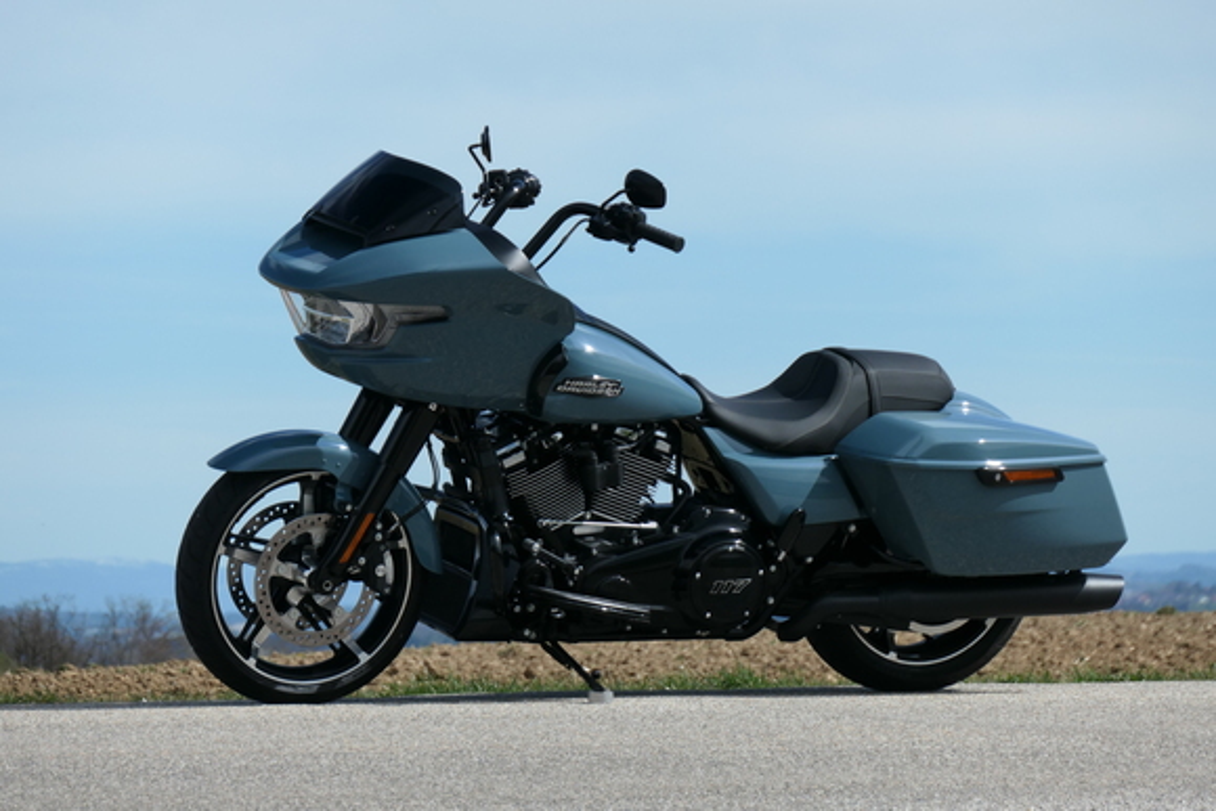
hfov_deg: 8.4
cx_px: 608
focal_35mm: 244
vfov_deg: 5.6
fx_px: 8243
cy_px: 406
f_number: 6.3
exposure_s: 1/1000
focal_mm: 89.5
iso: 200
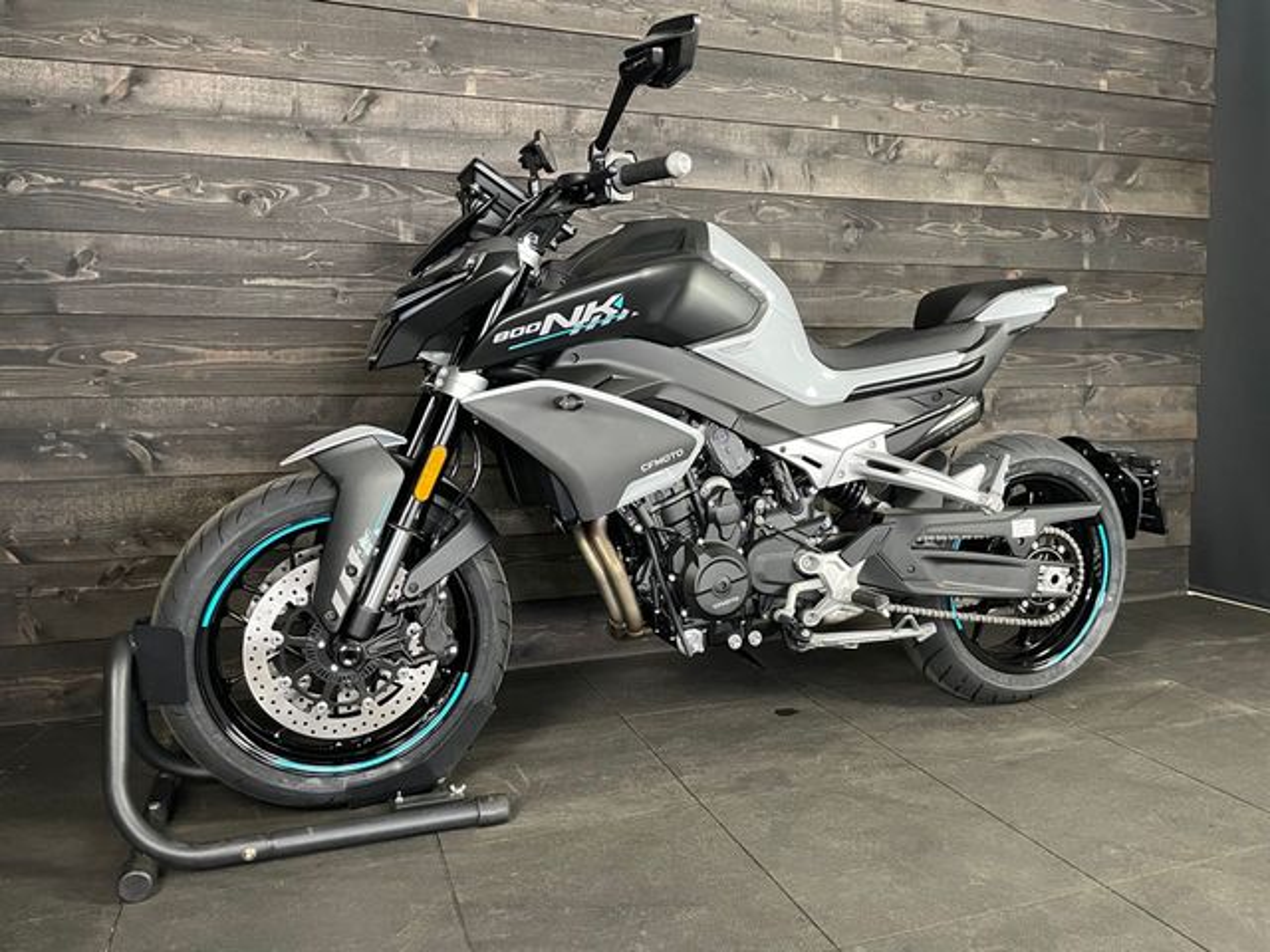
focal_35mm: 26
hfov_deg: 67.3
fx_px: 954
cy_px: 476
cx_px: 635
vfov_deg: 53.1
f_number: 1.6
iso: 400
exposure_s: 1/33
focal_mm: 4.2
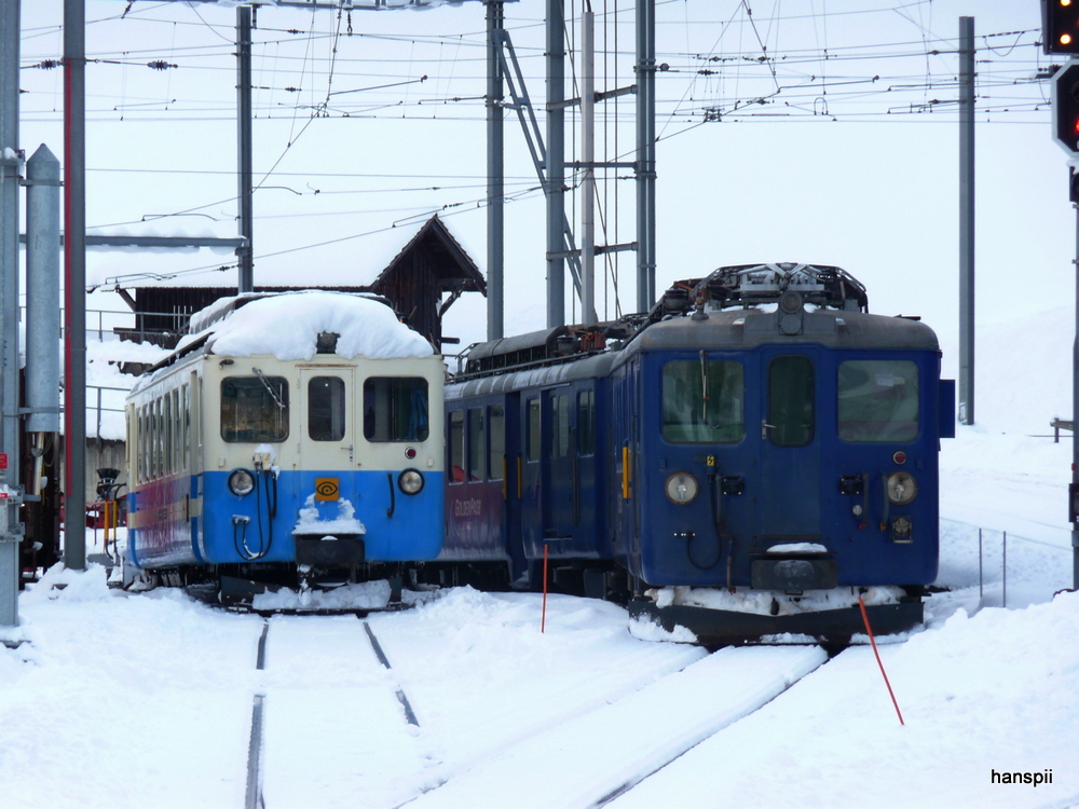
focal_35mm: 212
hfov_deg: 9.3
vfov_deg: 7.0
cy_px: 404
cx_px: 540
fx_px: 6608
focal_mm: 36.4
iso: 100
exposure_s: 1/80
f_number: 4.8
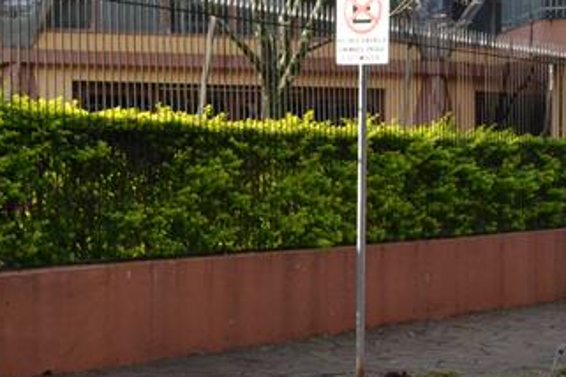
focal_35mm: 86
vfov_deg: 15.9
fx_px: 1352
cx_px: 568
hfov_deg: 22.7
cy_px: 255
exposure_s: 1/500
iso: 1600
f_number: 11
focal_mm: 18
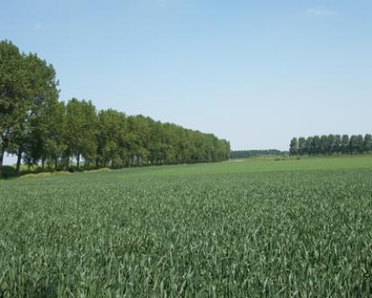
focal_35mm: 48
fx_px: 528
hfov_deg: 38.8
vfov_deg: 31.3
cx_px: 173
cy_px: 186
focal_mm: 5.7
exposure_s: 1/160
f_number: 8.8
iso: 80
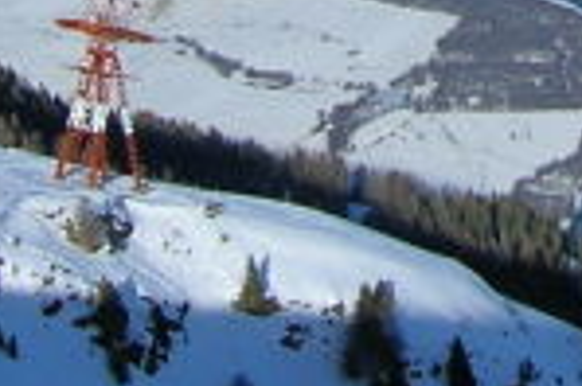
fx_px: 3068
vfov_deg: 7.0
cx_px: 723
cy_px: -372
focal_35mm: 190
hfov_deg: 10.6
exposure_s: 1/613
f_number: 4.9
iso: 50
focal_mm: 5.7
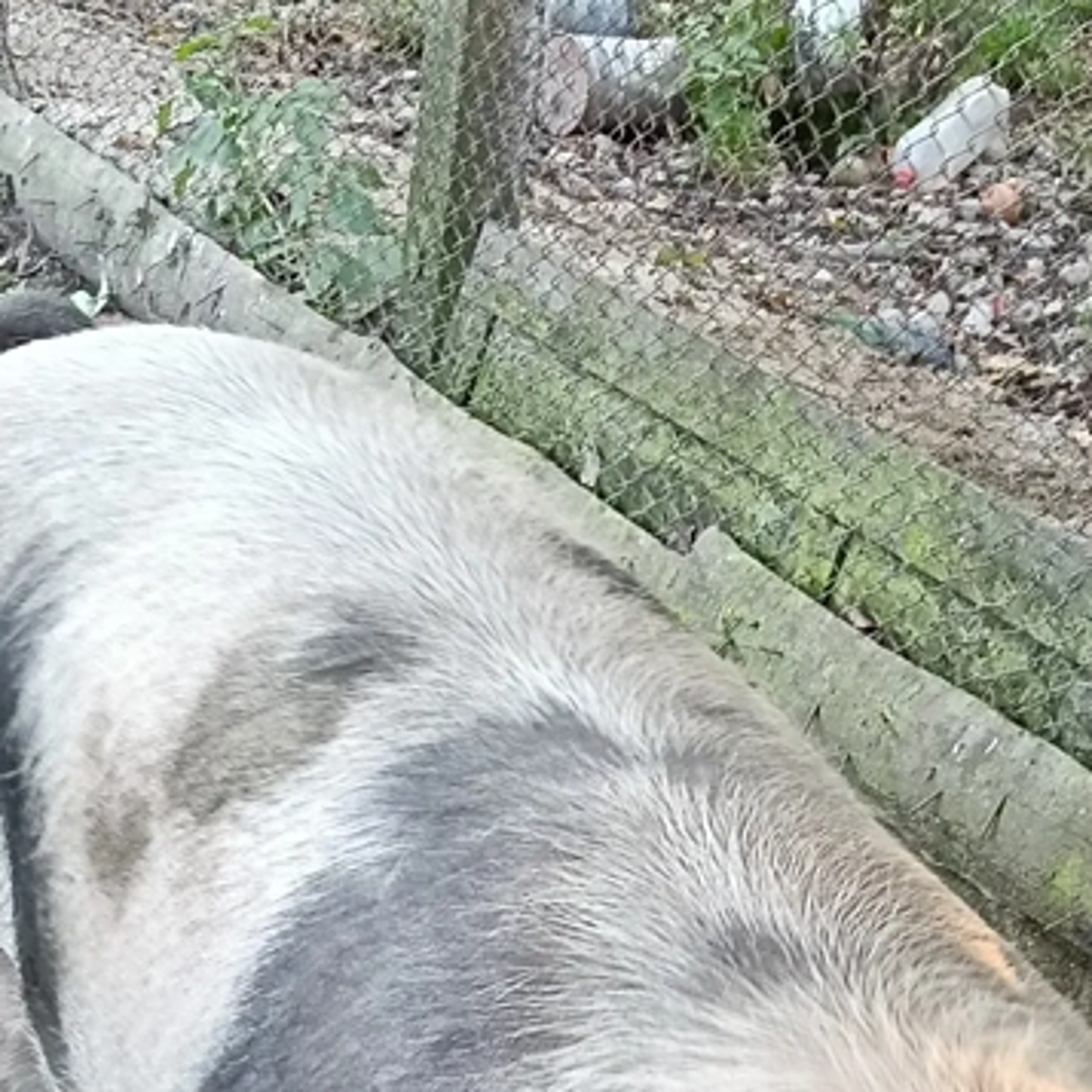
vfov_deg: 18.8
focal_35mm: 89
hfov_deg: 19.3
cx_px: 850
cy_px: 1156
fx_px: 3176
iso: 160
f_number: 1.8
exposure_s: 1/33.3
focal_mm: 3.98
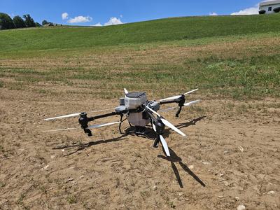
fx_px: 186
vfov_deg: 58.9
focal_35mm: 23
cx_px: 140
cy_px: 105
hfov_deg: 73.9
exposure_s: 1/1019
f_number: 1.7
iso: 10
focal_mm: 6.3
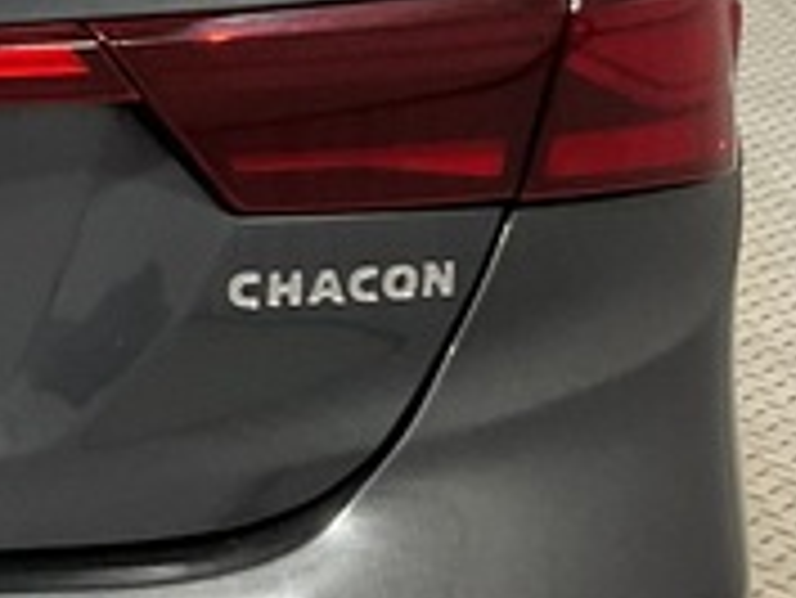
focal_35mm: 157
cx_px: -621
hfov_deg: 11.7
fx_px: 3613
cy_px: 166
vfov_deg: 9.5
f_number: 1.8
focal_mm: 3
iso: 80
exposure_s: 1/60
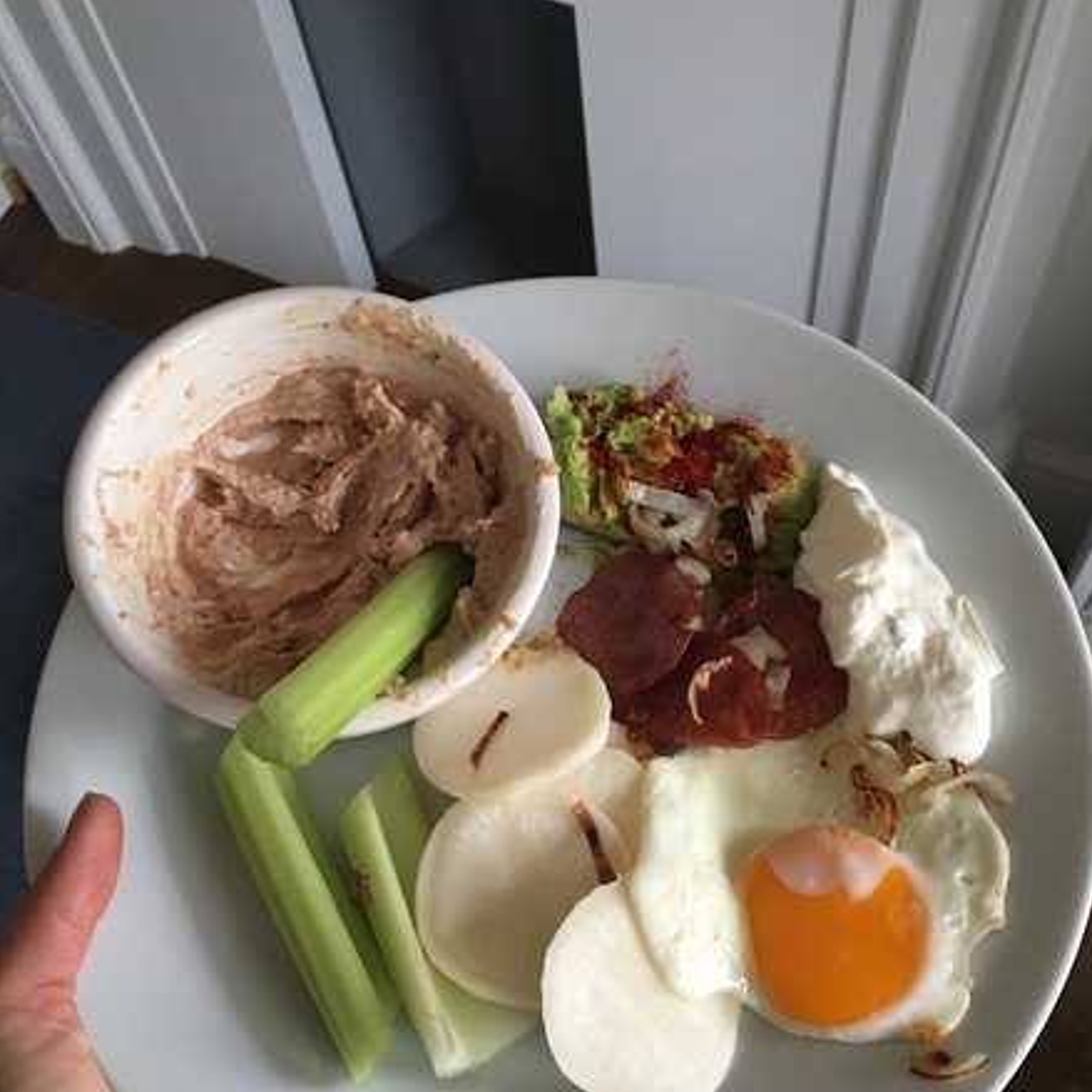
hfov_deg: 47.2
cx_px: 557
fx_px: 1249
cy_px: 644
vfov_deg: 47.0
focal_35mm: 35
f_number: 2.2
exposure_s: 1/33
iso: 160
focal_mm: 4.15
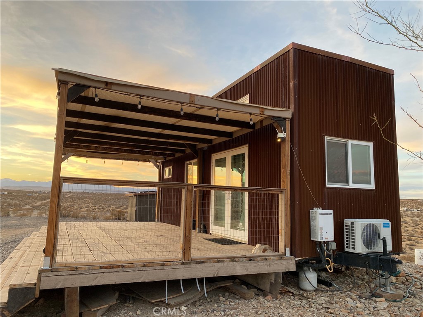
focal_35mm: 26
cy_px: 158
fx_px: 318
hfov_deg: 67.3
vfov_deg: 53.1
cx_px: 212
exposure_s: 1/169
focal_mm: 4.25
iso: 32
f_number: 1.8
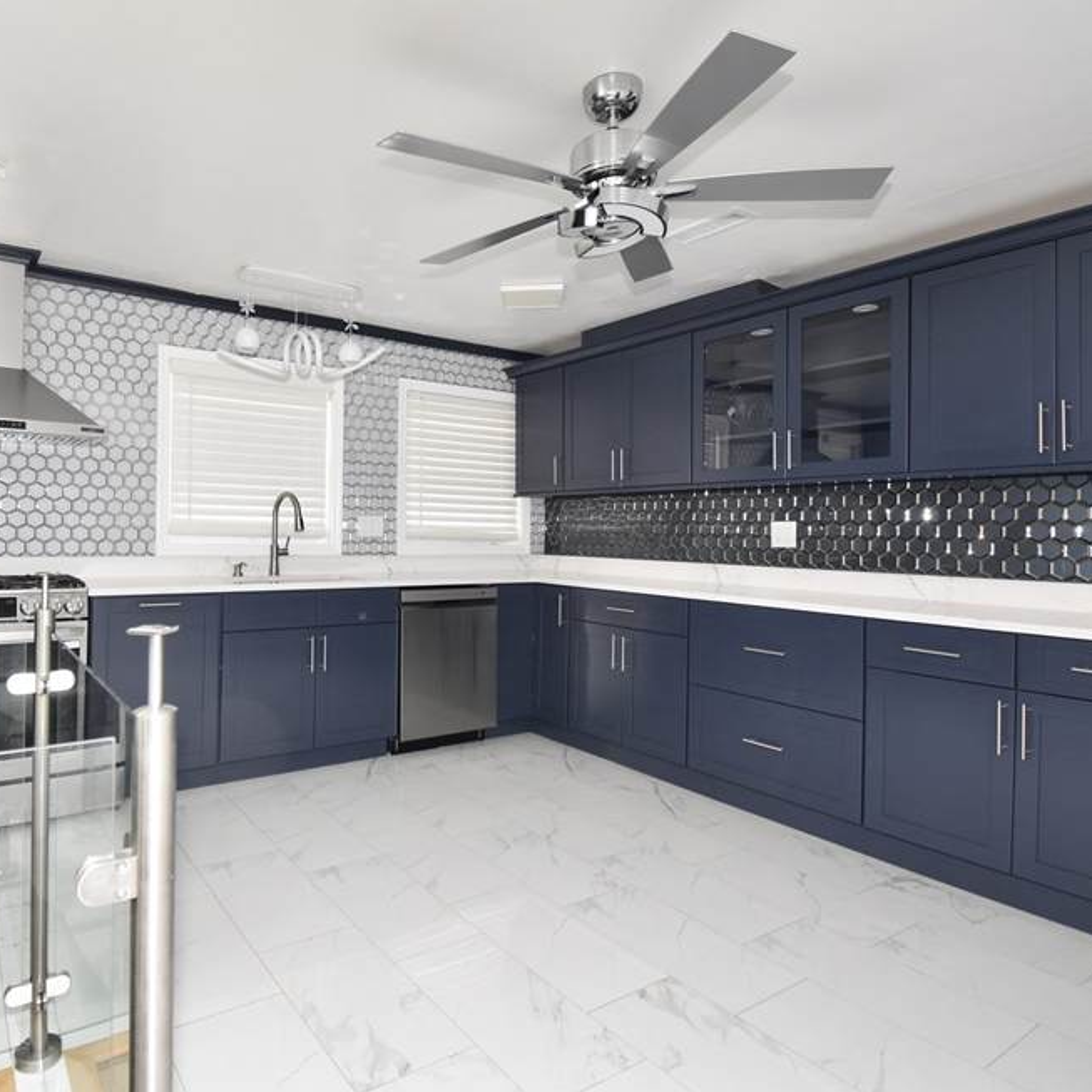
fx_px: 714
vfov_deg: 74.8
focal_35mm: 20
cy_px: 529
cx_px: 406
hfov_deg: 73.5
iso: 800
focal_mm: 10
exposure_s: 1/125
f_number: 4.5
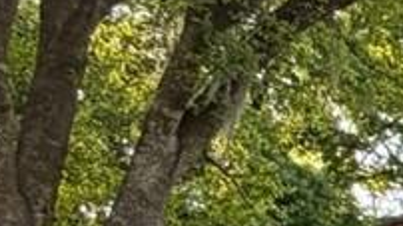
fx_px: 1291
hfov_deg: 10.3
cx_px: 1313
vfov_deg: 9.0
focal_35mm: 121
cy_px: 552
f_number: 2.2
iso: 100
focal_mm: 2.22
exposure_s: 1/121
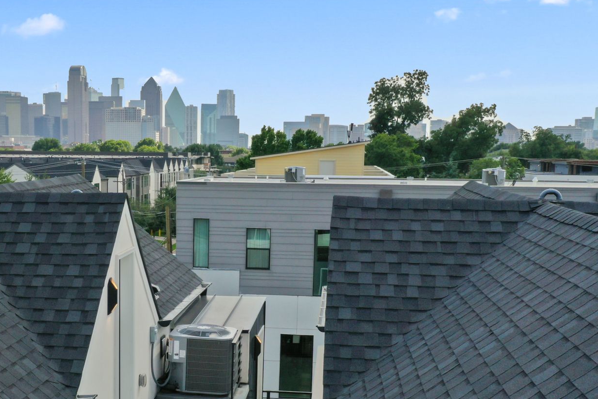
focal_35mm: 57
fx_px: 947
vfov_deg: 23.5
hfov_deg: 34.6
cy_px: 306
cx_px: 179
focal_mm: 10.26
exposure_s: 1/400
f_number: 6.3
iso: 100
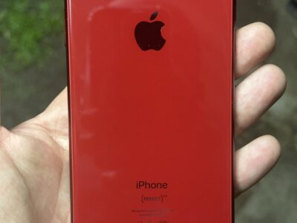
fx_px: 412
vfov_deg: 30.3
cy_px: 112
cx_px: 148
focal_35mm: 48
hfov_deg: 39.7
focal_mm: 6.86
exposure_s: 1/33
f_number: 1.78
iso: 400
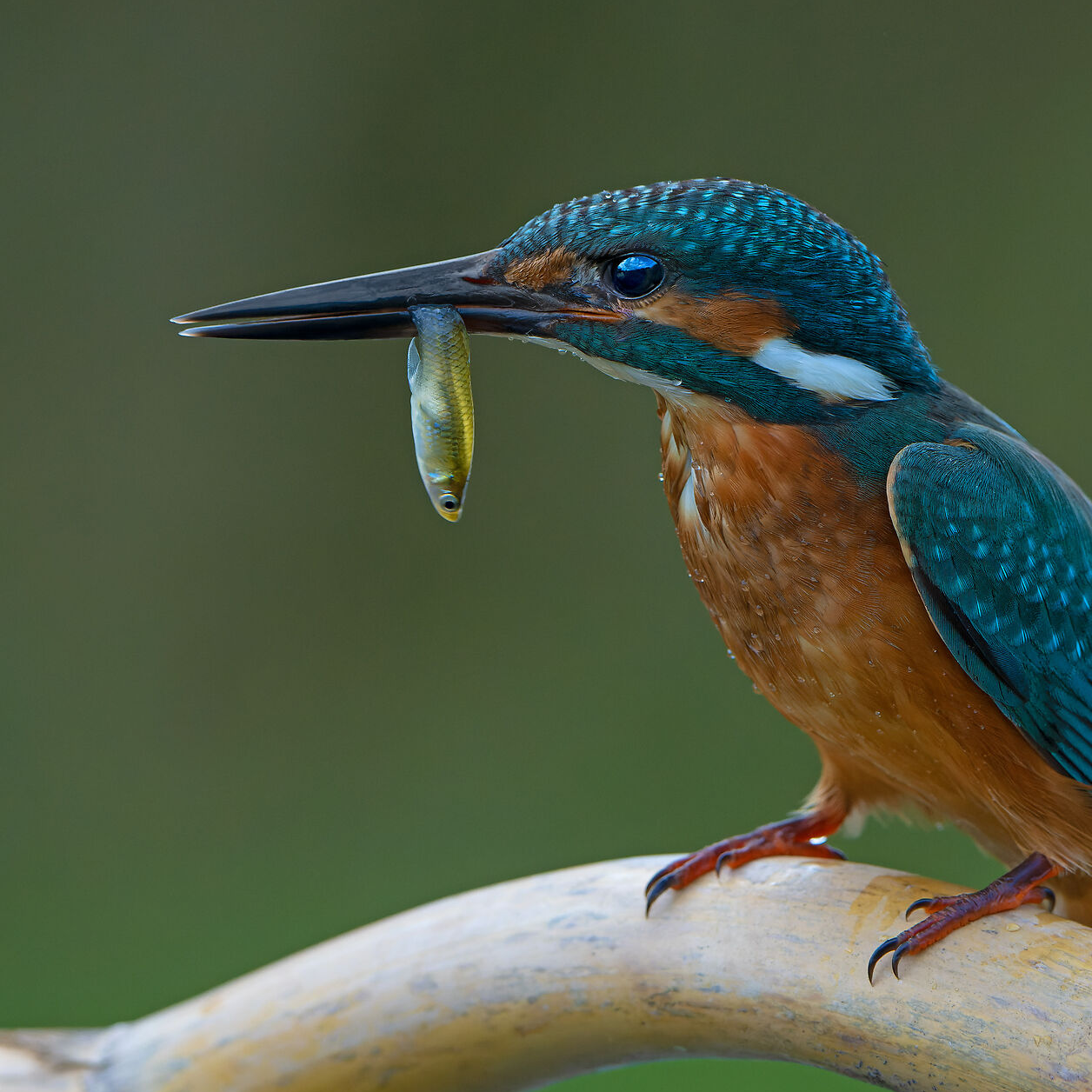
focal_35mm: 661
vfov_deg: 2.7
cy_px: 548
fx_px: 23591
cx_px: 821
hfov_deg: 2.7
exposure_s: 1/2500
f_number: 9
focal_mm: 407
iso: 4000
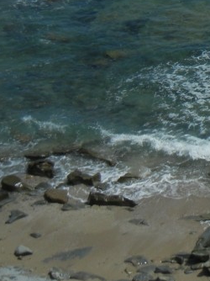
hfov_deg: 14.2
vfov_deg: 21.1
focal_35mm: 92
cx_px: 374
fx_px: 745
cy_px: 58
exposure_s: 1/1100
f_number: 7
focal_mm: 5.4
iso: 160
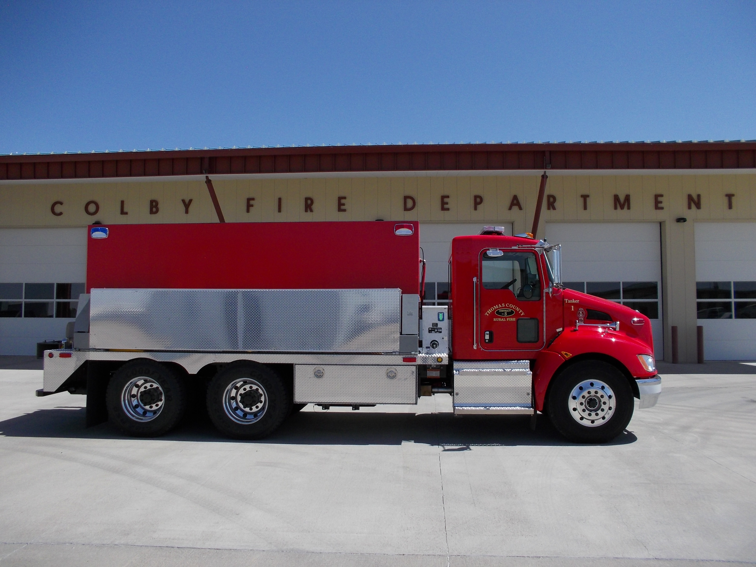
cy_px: 284
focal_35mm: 29
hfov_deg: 61.7
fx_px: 633
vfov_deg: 48.2
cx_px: 378
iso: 80
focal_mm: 4.1
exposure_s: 1/1000
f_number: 3.3
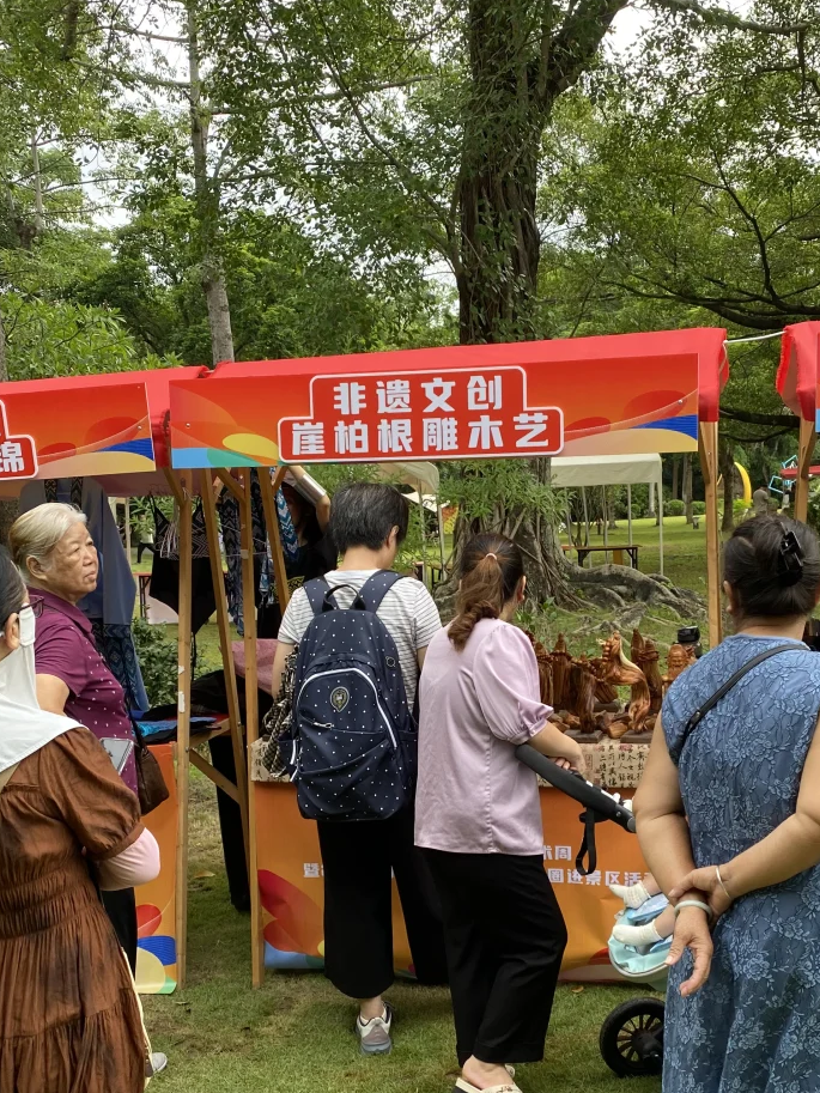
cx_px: 447
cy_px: 723
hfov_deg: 35.1
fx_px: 1295
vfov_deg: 45.1
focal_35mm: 41
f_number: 1.8
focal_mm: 4.25
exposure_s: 1/223
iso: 32
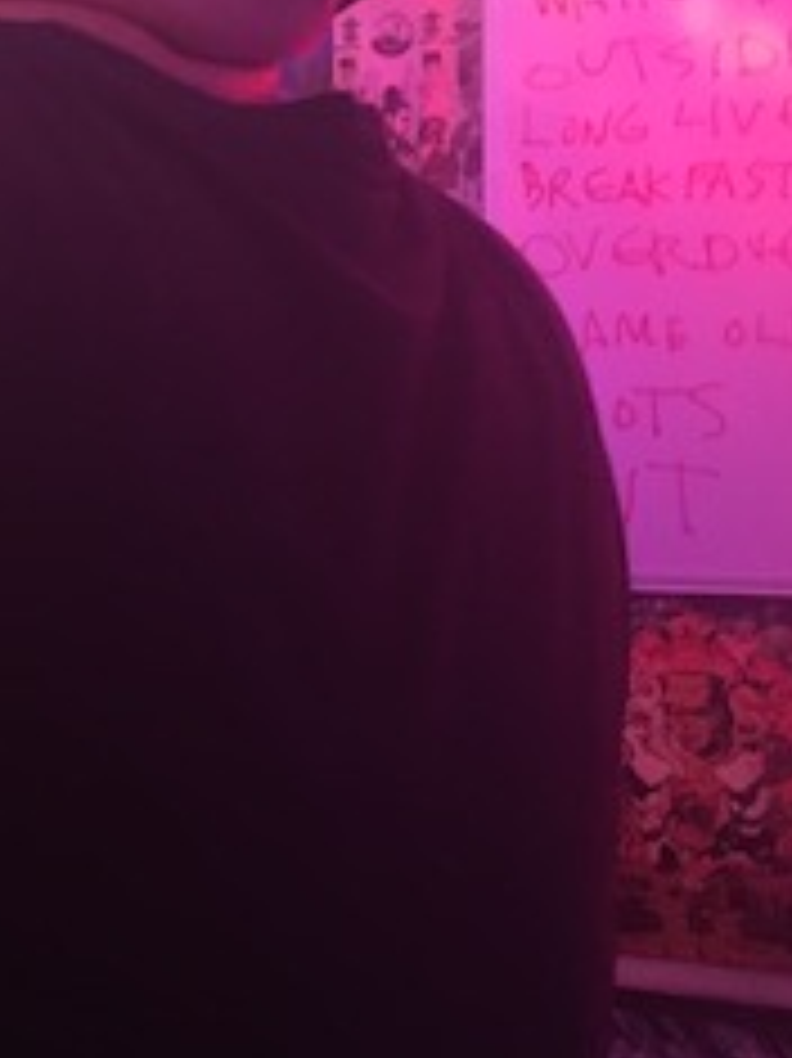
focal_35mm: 79
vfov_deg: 24.5
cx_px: -180
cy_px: 306
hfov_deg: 17.7
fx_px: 2412
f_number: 2.2
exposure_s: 1/15
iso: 400
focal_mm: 4.15
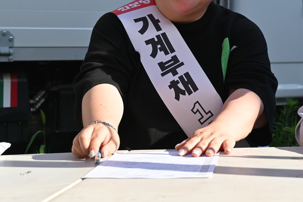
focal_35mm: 87
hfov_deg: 22.9
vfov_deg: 15.5
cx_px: 265
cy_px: 14
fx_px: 732
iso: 100
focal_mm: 44
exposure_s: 1/200
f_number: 6.3
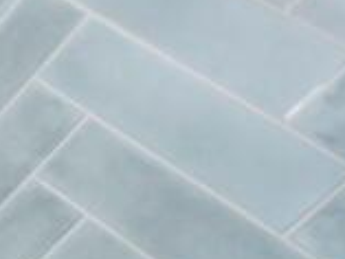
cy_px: 442
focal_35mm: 94
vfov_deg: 14.2
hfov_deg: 12.4
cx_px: -615
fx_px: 938
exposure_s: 1/80
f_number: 8
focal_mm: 10
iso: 400
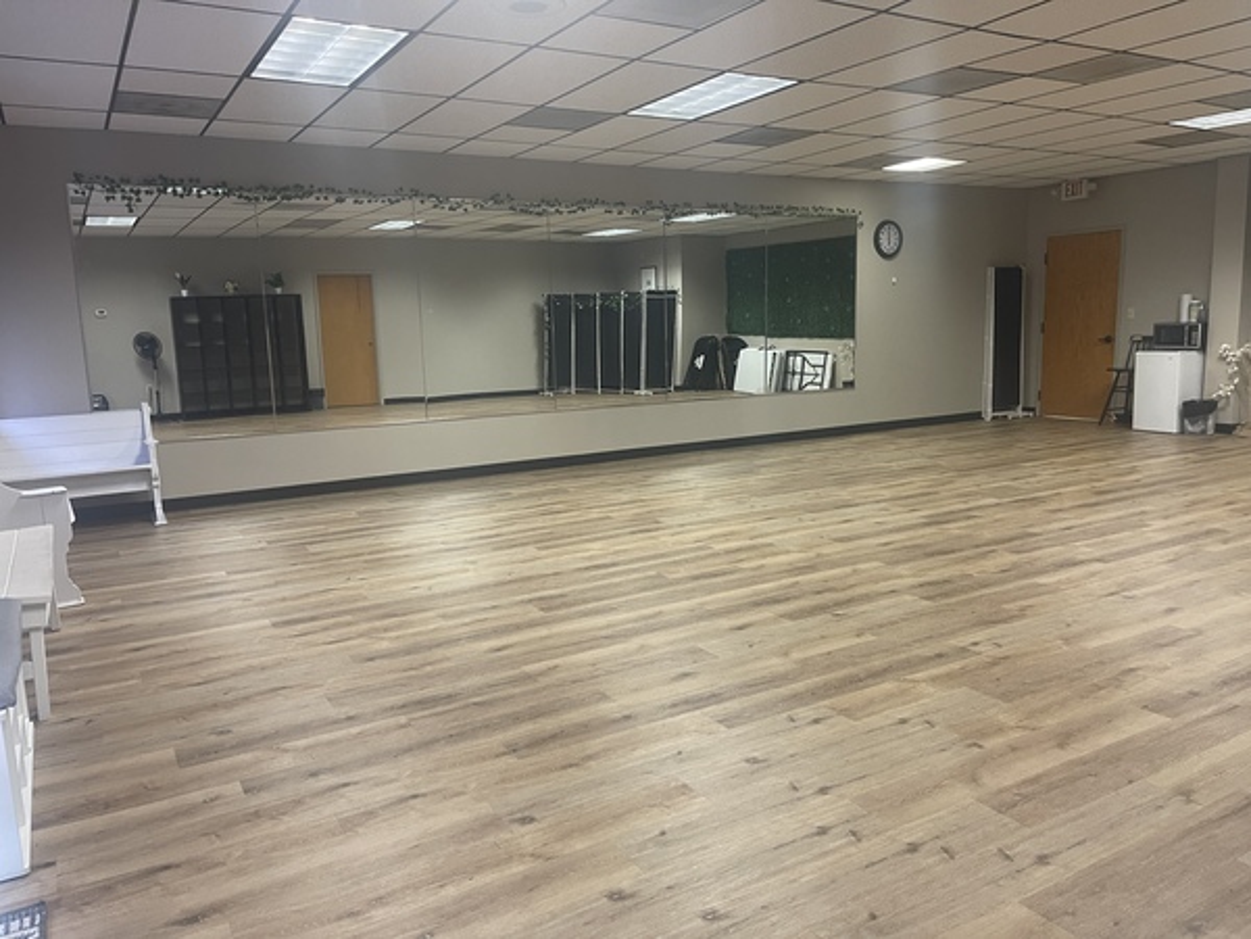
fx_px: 903
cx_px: 626
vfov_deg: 54.9
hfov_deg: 69.4
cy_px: 470
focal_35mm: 25
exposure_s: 1/60
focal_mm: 5.1
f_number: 1.6
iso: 200
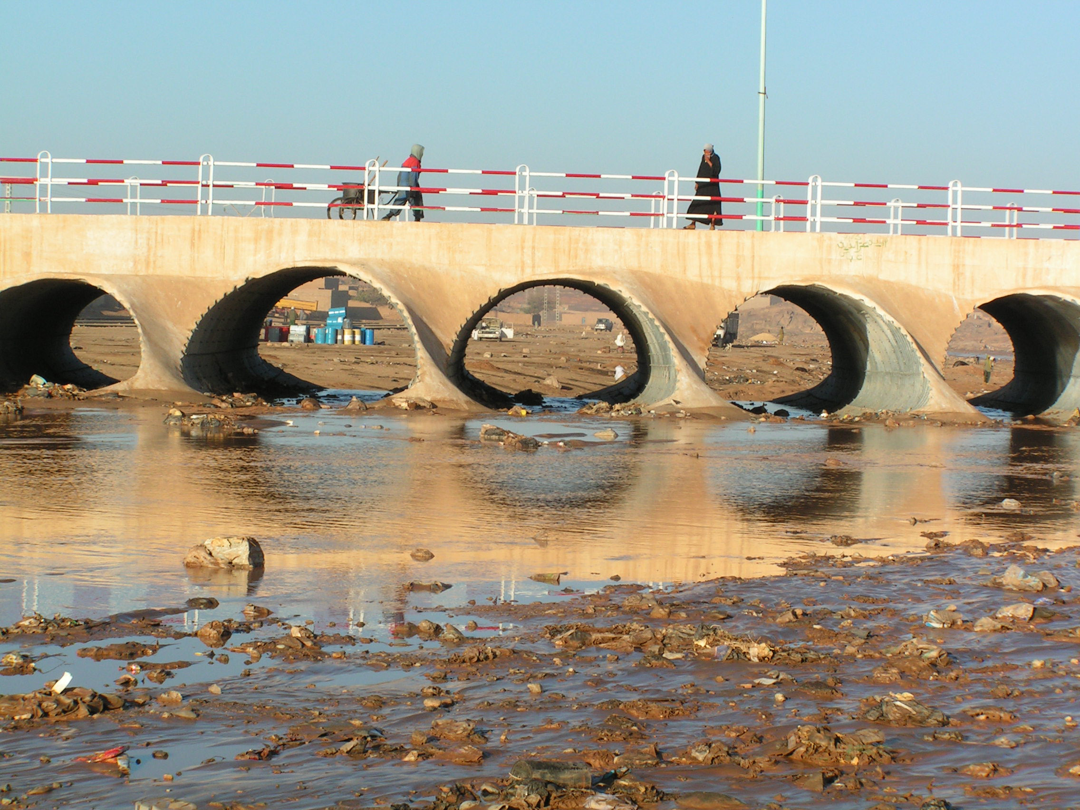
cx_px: 540
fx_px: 3120
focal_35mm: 100
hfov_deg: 19.6
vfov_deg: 14.8
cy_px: 405
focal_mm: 16.6
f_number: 6.3
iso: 50
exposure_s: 1/200
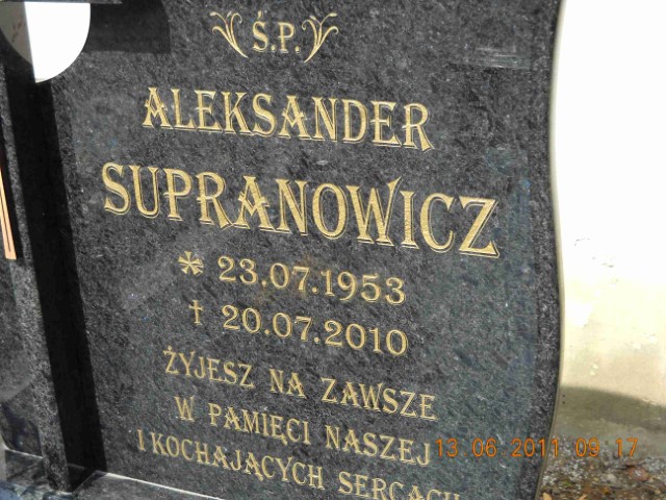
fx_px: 1077
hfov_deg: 34.3
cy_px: 250
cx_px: 333
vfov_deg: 26.1
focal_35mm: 56
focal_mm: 9.24
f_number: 3.6
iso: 64
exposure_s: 1/250
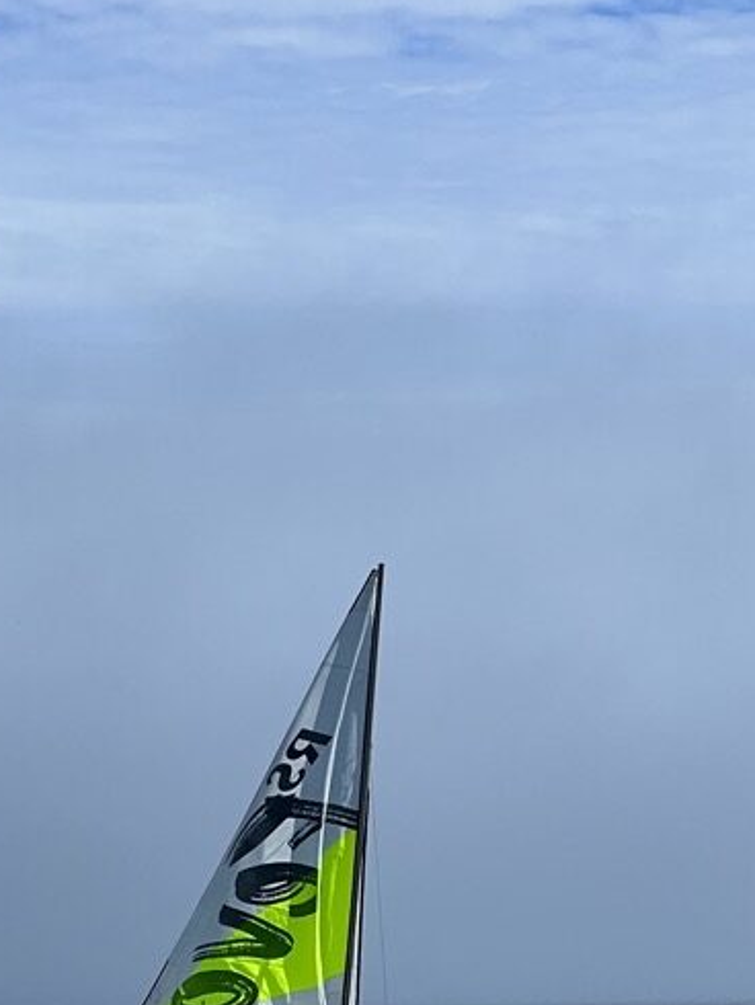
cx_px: 135
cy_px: 781
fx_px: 5840
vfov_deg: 9.8
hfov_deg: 7.4
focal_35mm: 201
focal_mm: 9
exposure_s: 1/1553
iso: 32
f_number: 2.8
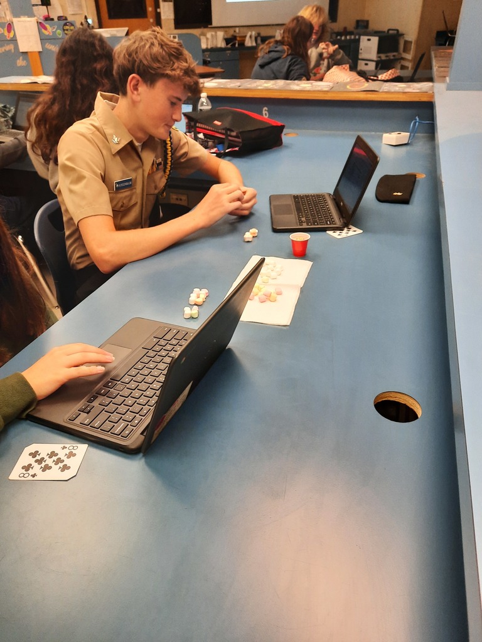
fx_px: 464
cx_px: 241
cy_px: 321
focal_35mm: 25
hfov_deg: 54.9
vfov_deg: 69.4
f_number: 2
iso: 250
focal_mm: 4.6
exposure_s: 1/60
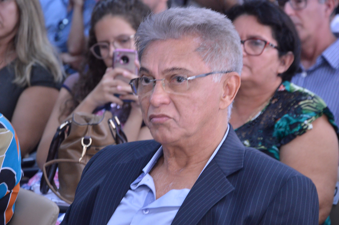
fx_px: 1482
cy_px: 112
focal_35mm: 158
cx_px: 170
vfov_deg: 8.7
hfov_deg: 13.1
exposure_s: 1/60
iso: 1600
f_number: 5.6
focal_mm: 105
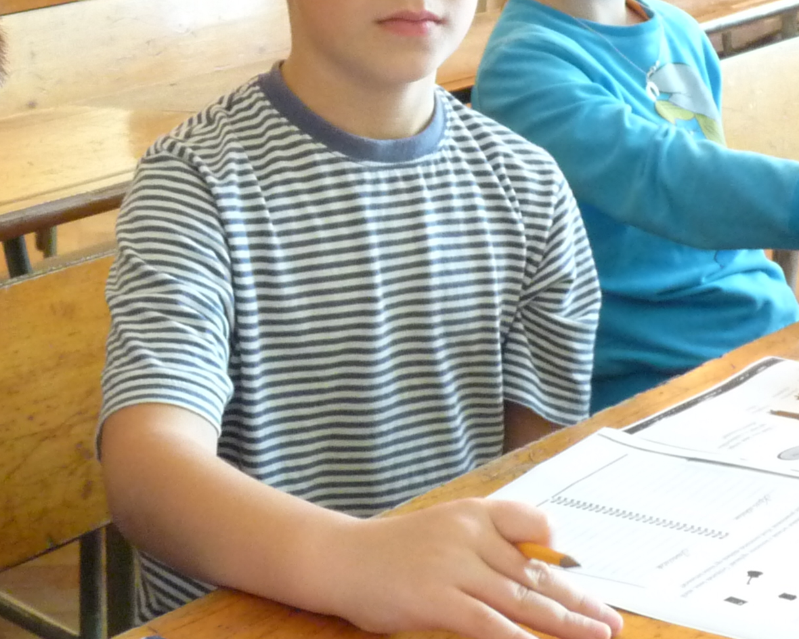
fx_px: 1868
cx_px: 213
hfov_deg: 23.9
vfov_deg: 19.2
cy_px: 125
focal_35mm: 79
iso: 400
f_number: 2.8
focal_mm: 4.8
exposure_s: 1/25
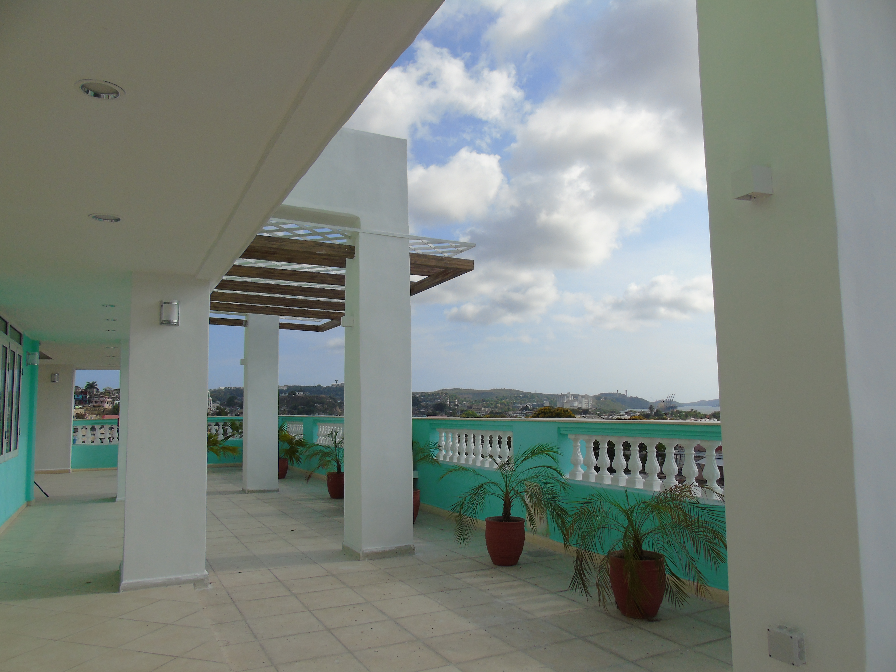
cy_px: 336
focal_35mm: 25
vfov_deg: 54.9
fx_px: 647
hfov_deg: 69.4
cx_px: 448
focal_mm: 4.4
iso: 80
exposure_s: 1/1000
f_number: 4
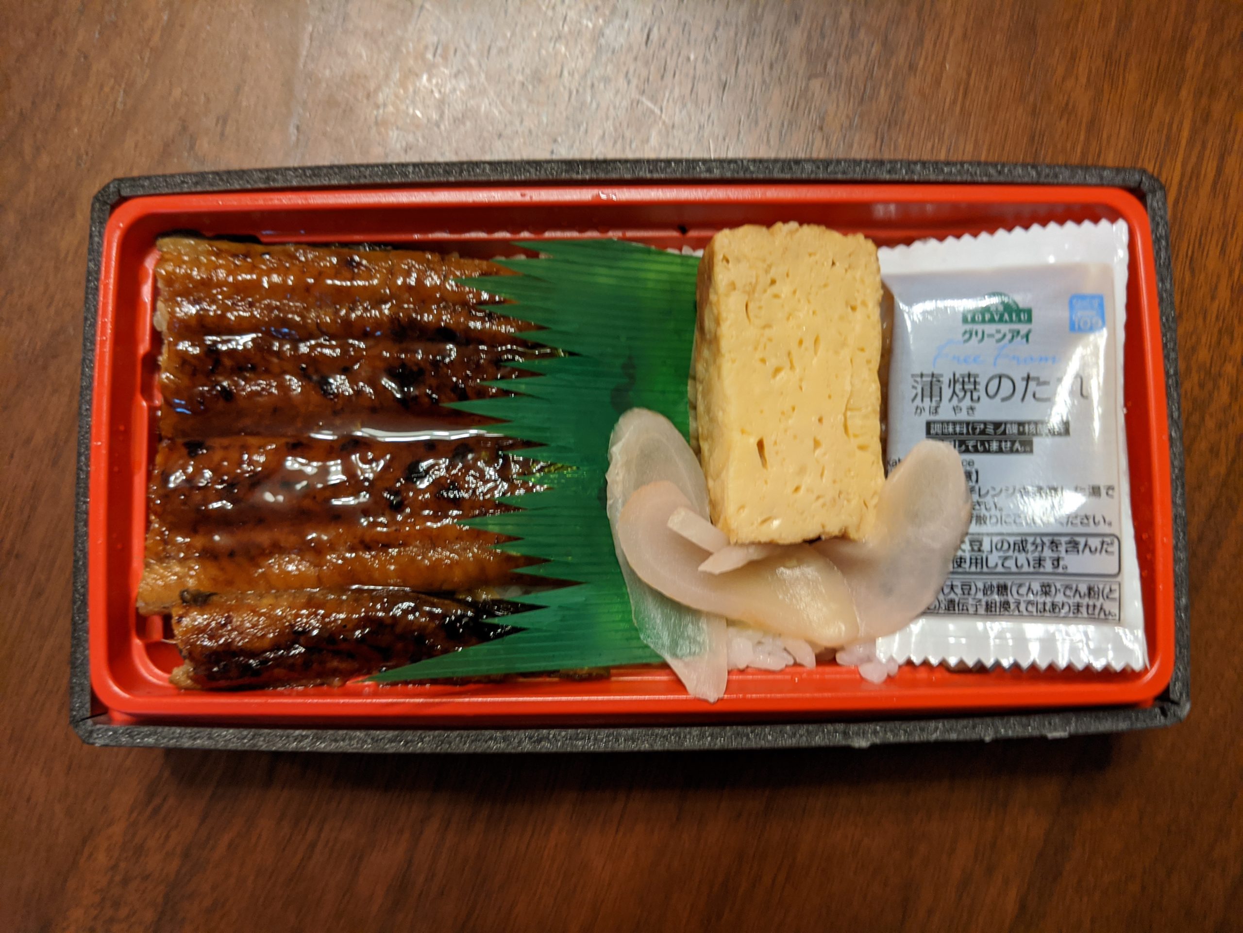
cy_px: 466
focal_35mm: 27
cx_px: 622
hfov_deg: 65.3
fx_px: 970
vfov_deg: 51.4
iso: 159
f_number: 1.8
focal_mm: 4.44
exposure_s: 1/24
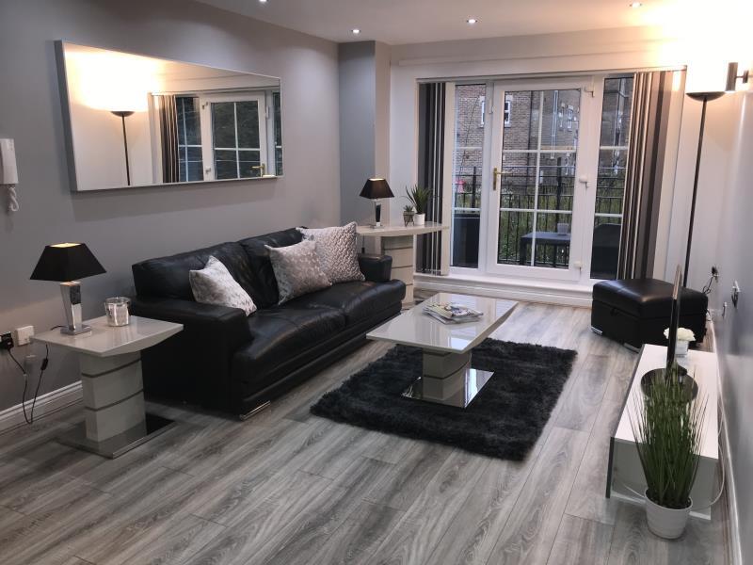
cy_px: 282
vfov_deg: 49.7
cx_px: 376
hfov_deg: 63.4
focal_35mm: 28
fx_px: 609
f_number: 1.8
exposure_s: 1/46
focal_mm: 3.99
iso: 20
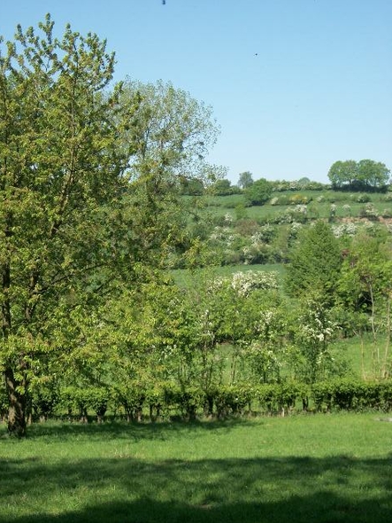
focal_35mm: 63
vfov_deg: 30.7
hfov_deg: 23.3
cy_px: 265
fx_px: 951
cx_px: 194
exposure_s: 1/500
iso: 80
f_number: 4.1
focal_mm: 11
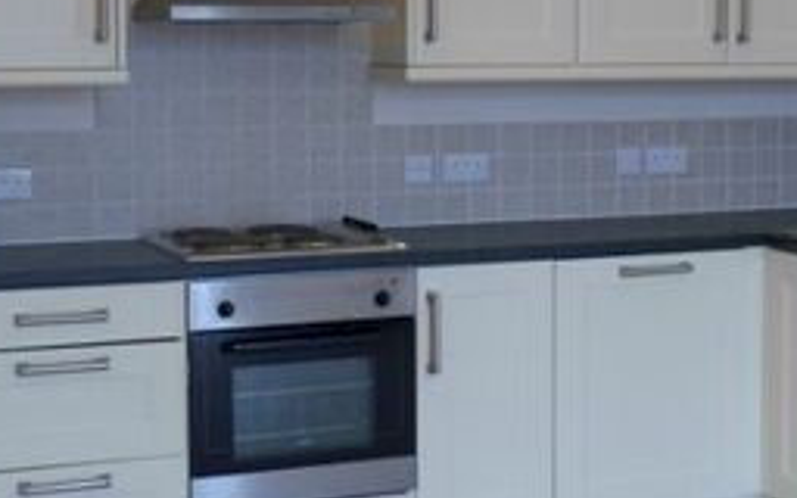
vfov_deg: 16.0
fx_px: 1759
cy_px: 120
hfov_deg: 25.2
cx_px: 596
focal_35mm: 81
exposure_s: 1/60
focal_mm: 14
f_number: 3.5
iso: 640
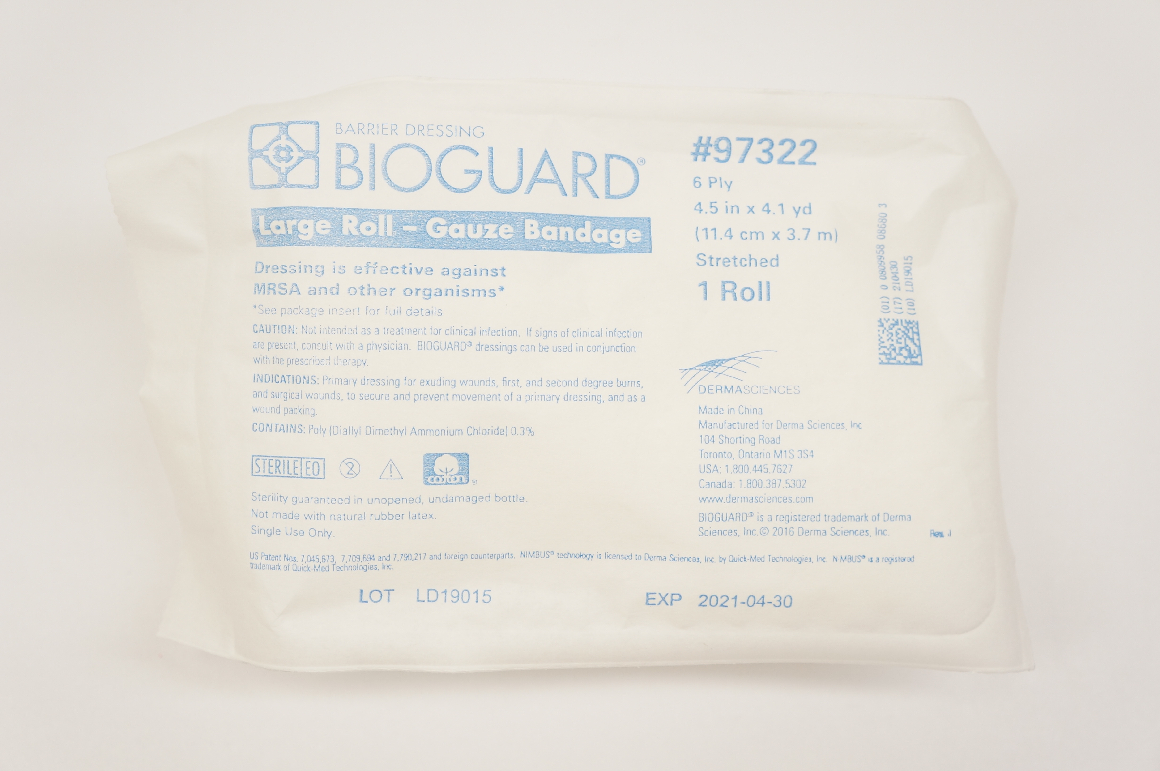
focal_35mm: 45
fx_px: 1448
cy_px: 386
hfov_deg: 43.6
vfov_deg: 29.8
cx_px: 580
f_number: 5.6
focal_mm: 30
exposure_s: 1/100
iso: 400
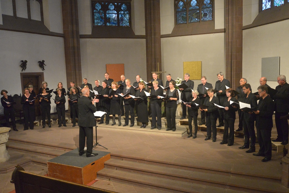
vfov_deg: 45.0
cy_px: 96
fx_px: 233
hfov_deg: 63.7
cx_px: 144
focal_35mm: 29
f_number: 5.6
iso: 6400
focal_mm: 29
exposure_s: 1/50
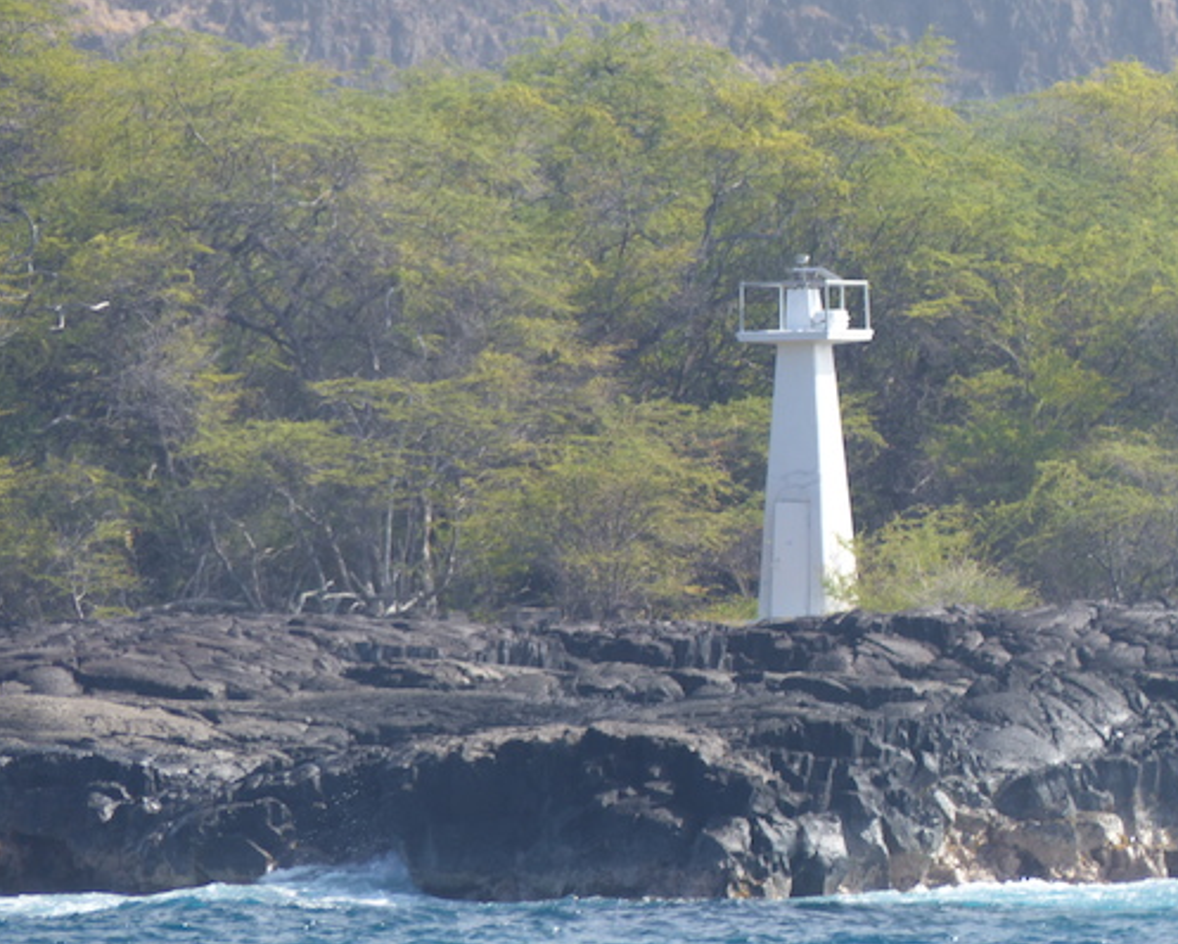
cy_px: 472
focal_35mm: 626
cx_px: 627
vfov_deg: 2.5
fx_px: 21834
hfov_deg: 3.1
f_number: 4
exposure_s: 1/200
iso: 100
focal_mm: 107.6
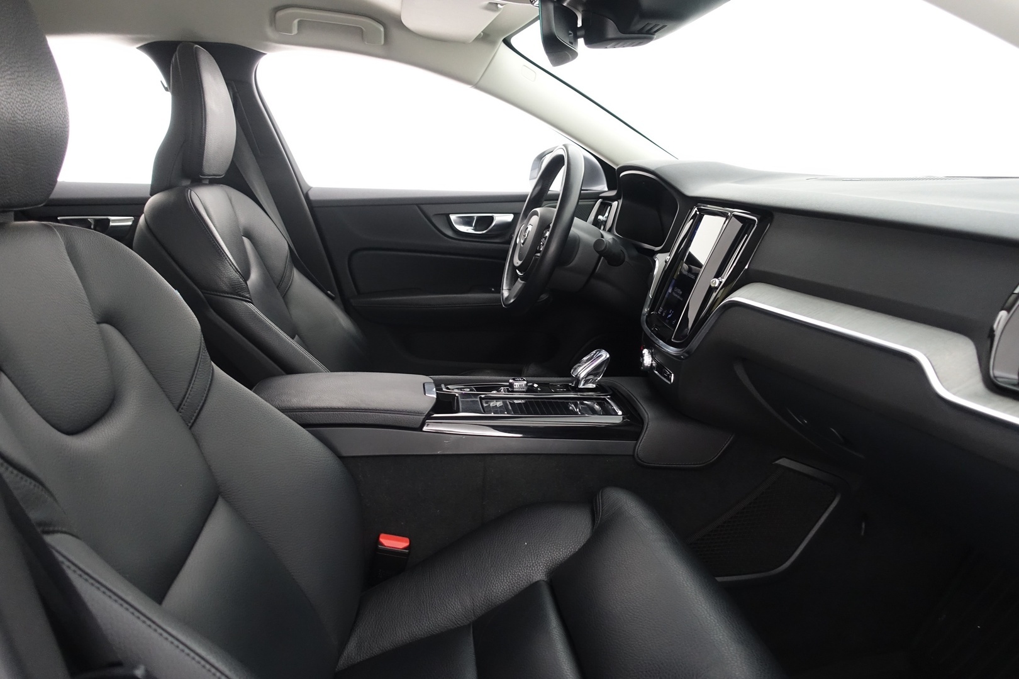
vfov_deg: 53.1
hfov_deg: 73.7
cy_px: 340
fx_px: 679
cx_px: 510
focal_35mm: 24
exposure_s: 1/30
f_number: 2.5
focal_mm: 8.8
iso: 1000
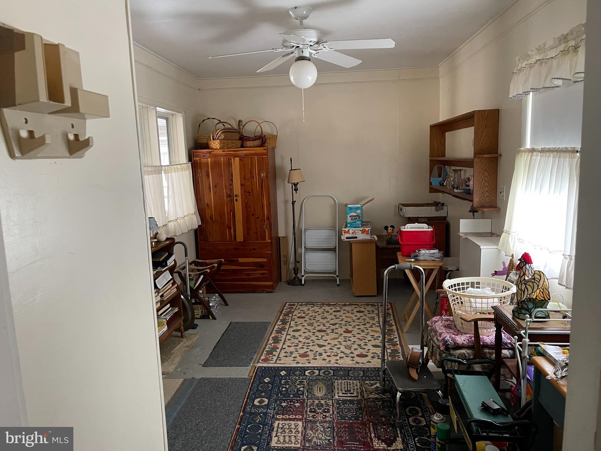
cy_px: 226
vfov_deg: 54.9
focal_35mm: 25
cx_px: 300
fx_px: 434
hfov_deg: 69.4
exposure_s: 1/56
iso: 500
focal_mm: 5.1
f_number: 1.6
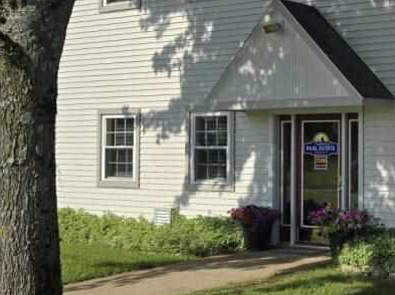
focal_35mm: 60
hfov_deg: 29.1
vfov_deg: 24.4
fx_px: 684
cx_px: 437
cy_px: 127
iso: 25
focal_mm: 5.4
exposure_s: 1/2593
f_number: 1.8
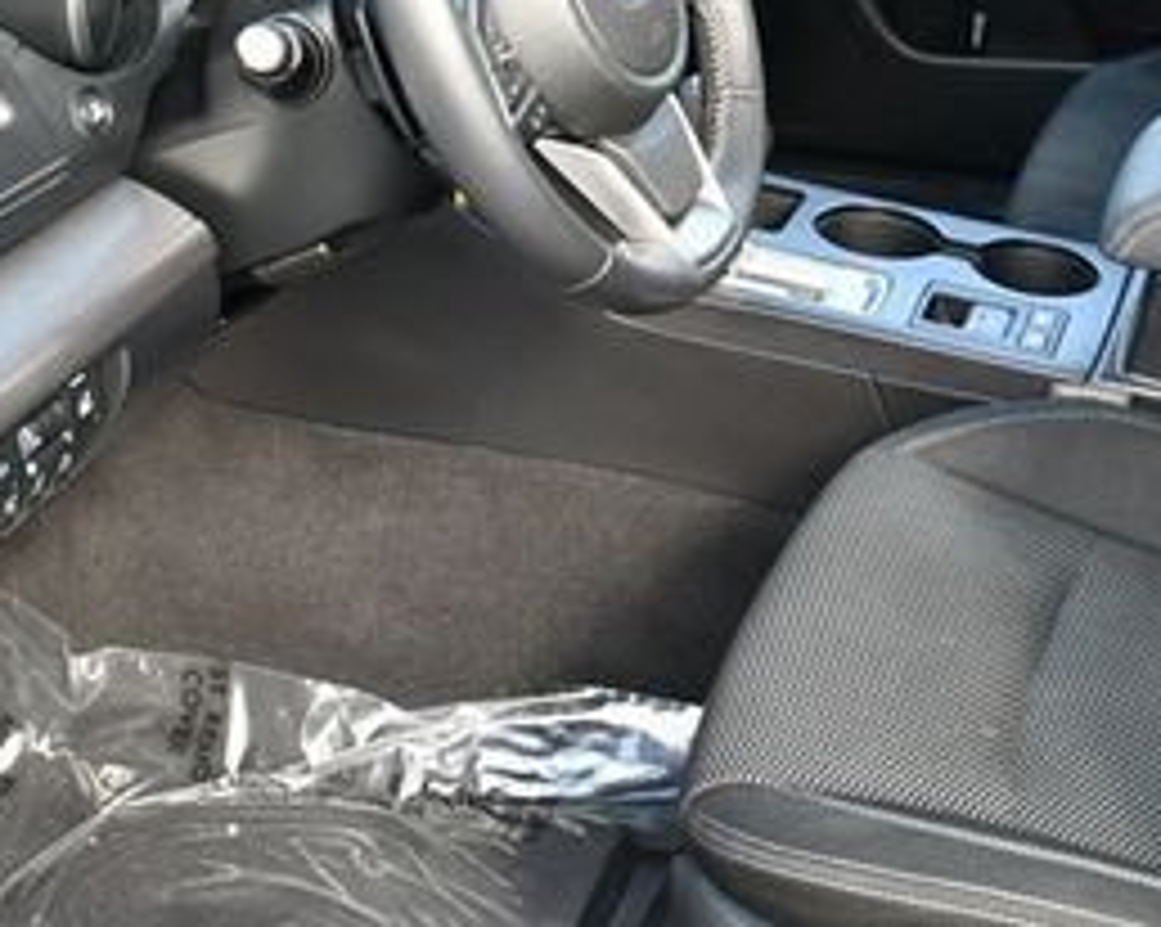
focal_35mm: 84
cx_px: 954
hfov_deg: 22.4
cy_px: 342
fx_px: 2884
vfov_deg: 18.2
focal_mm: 18
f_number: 3.5
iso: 800
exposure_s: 1/250
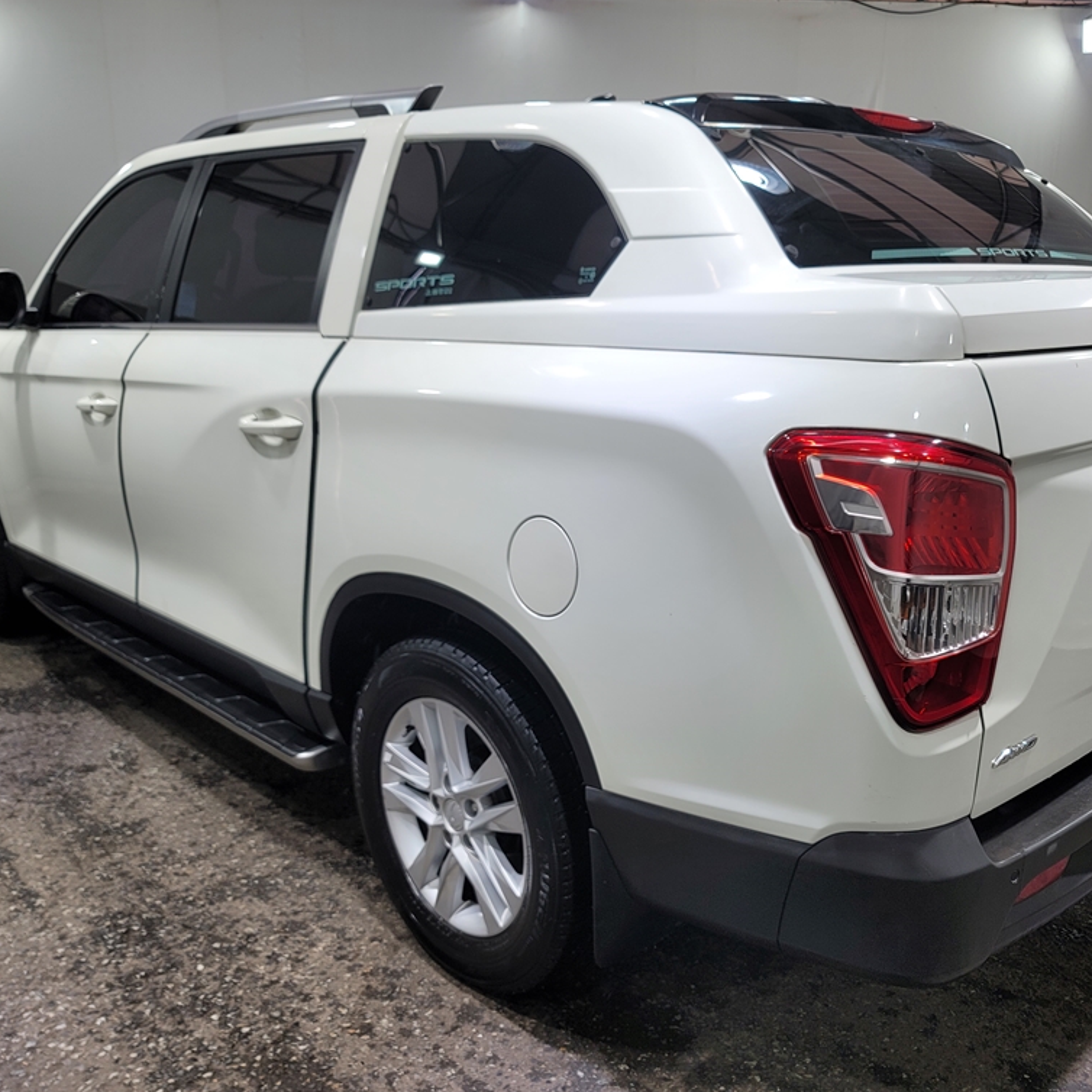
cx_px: 613
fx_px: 1071
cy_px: 552
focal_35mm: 30
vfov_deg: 54.0
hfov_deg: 53.9
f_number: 1.8
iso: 25
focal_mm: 7
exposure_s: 1/120
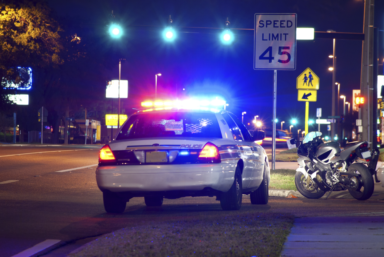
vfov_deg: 4.8
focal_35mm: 285
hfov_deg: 7.2
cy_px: 128
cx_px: 192
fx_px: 3043
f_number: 9
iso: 200
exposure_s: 2
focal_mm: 190
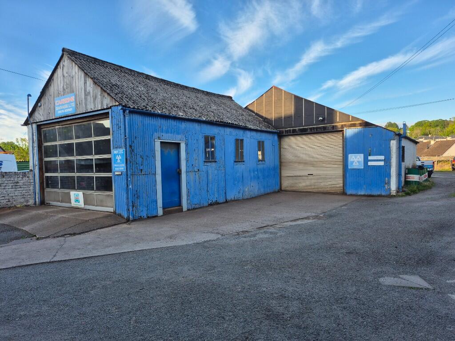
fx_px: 302
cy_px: 170
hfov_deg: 73.9
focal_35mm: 23
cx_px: 228
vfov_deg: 58.9
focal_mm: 5.4
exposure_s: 1/473
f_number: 1.8
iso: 25
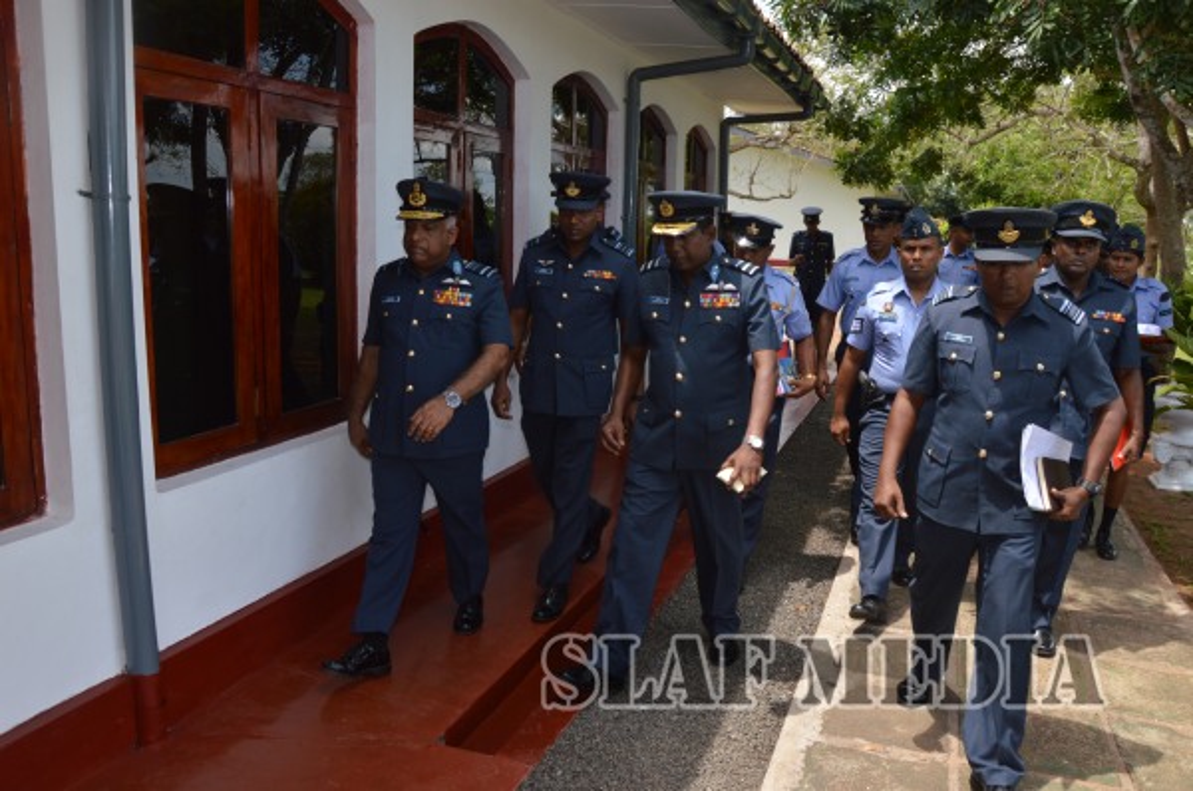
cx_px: 596
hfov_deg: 67.5
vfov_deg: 47.8
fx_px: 893
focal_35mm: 27
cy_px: 396
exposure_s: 1/160
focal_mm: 18
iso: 200
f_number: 8
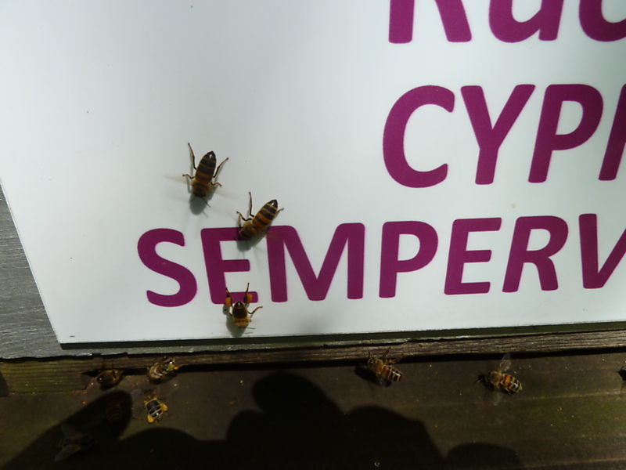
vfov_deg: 54.9
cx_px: 313
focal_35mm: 25
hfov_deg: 69.4
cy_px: 235
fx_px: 452
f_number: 4
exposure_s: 1/320
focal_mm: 4.1
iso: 80
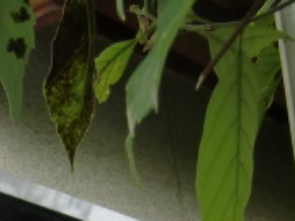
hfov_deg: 13.3
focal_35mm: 135
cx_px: -211
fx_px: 1150
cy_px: 272
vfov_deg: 10.8
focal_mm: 6.66
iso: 125
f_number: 3.9
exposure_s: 1/60
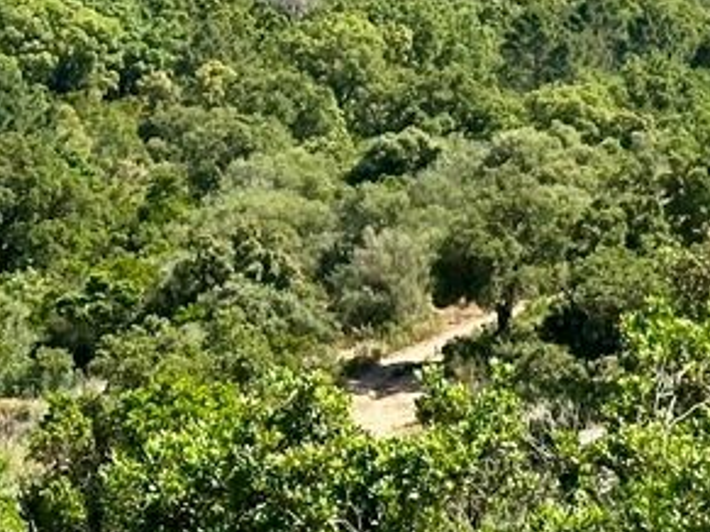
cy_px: 305
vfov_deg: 7.0
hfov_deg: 8.8
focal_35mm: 211
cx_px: 1476
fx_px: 4326
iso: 64
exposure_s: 1/3155
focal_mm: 6.86
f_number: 1.78
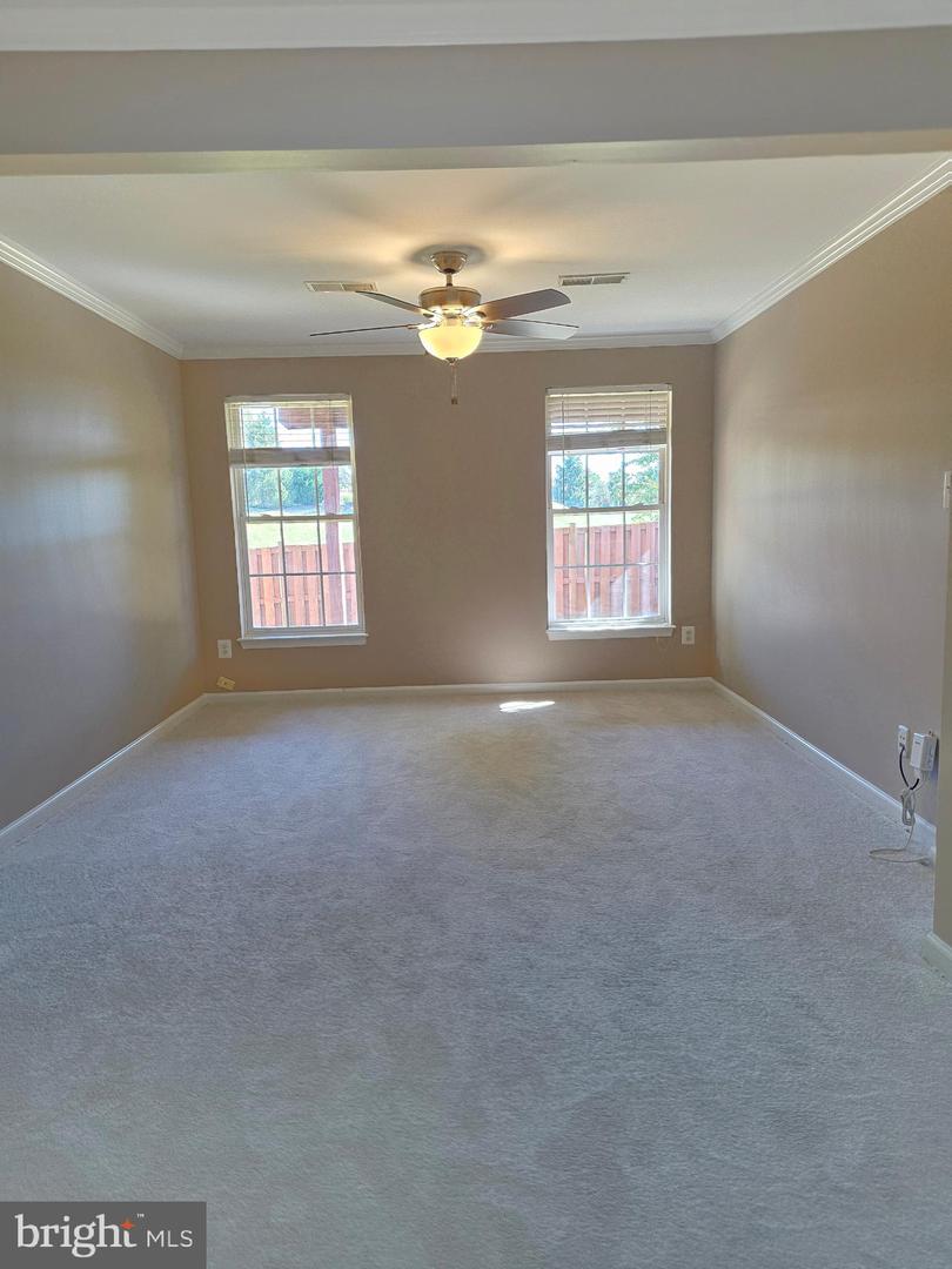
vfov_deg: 73.9
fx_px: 843
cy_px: 634
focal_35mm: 23
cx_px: 476
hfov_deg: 58.9
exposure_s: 1/120
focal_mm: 6.25
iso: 800
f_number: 1.7
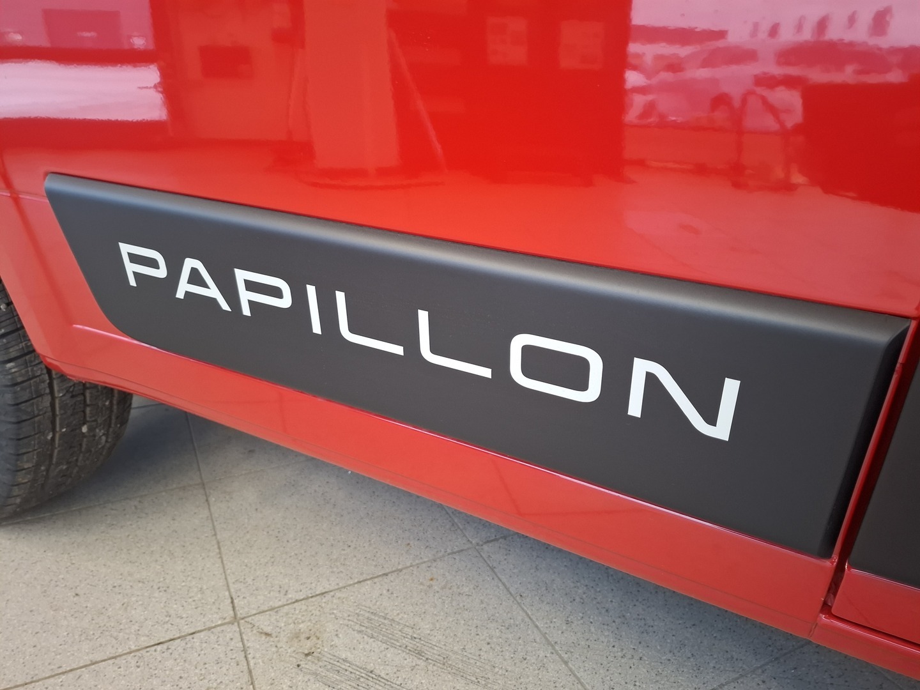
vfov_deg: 58.9
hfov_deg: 73.9
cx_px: 460
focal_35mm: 23
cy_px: 345
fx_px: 611
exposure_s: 1/50
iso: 320
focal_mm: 5.54
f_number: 1.8
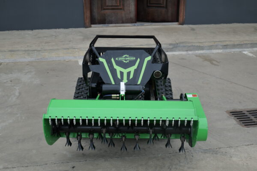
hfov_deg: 42.7
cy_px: 86
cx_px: 128
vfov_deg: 29.2
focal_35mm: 46
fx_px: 328
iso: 160
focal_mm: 46
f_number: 11
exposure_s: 1/60
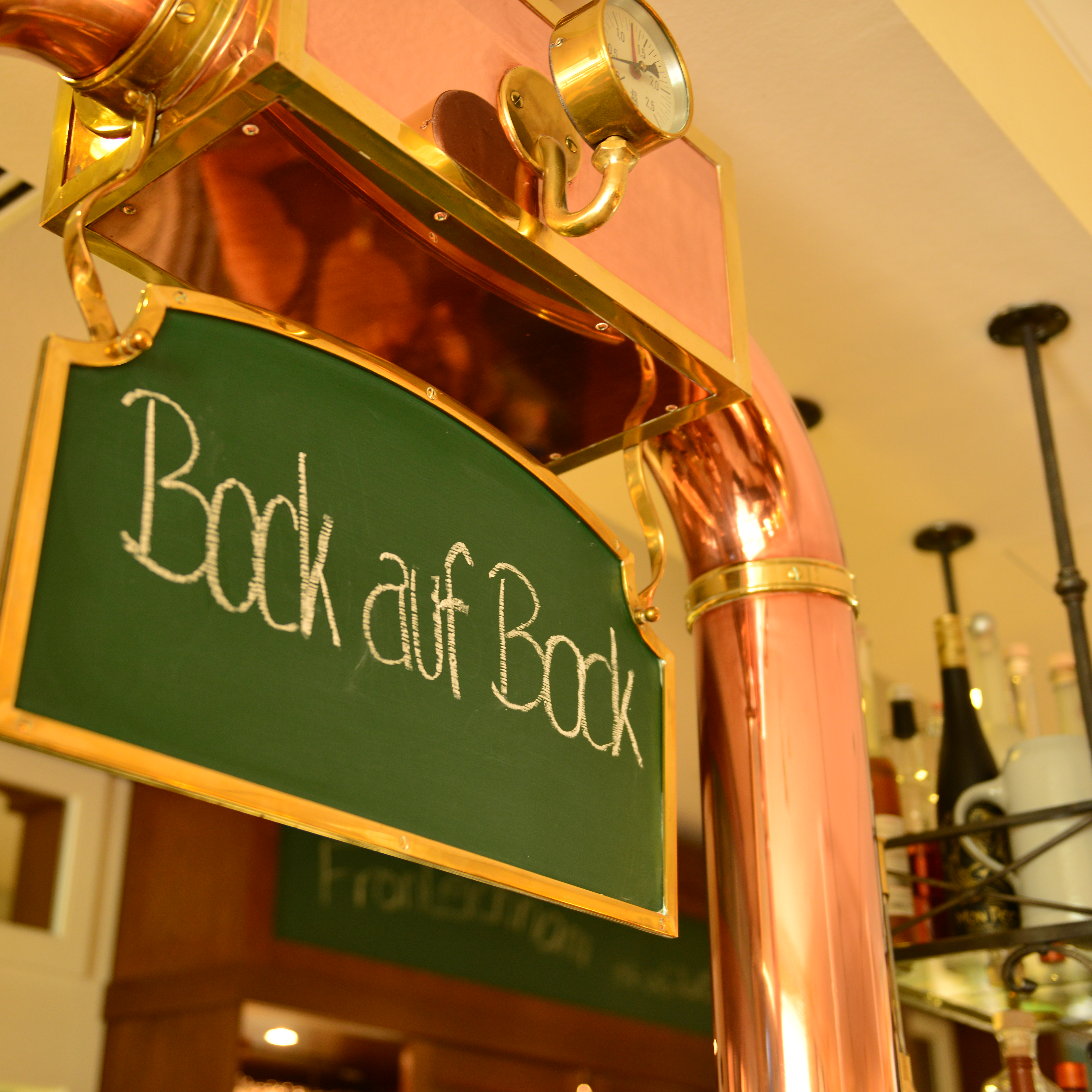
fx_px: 1606
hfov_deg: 37.5
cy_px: 547
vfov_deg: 37.6
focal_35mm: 45
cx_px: 454
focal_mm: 35
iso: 400
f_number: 2.8
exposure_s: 1/40
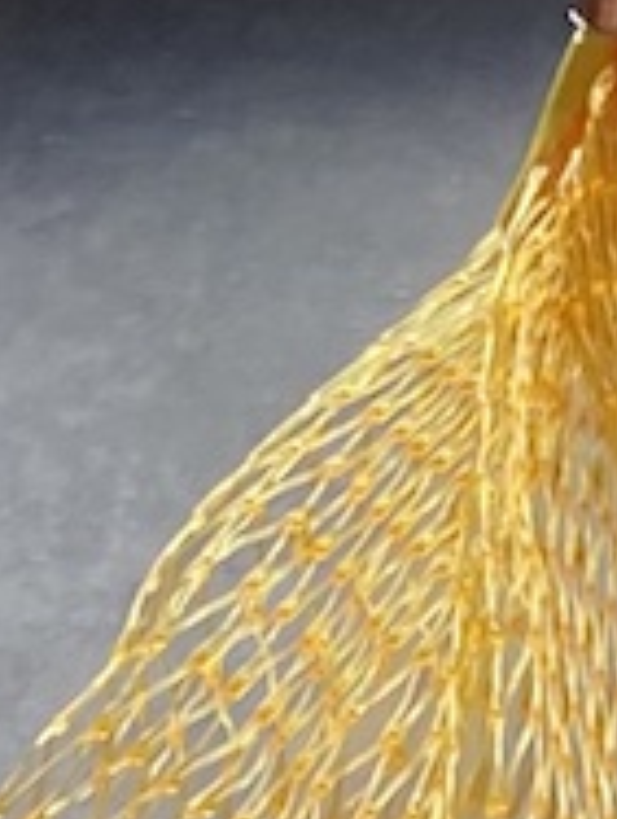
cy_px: 1388
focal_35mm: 111
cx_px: 685
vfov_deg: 15.6
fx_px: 2629
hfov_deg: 13.1
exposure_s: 1/121
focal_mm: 4.25
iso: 50
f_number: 1.8
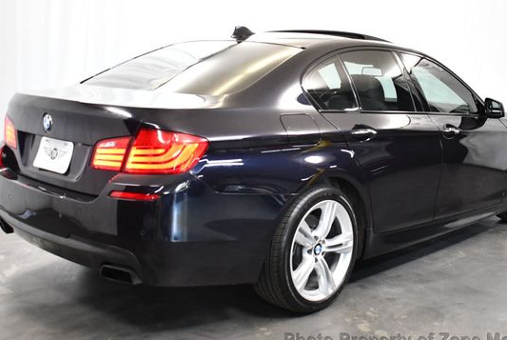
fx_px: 677
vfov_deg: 28.1
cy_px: 155
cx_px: 273
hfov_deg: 41.0
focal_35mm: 48
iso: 1800
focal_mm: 20
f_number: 3.5
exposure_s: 1/125
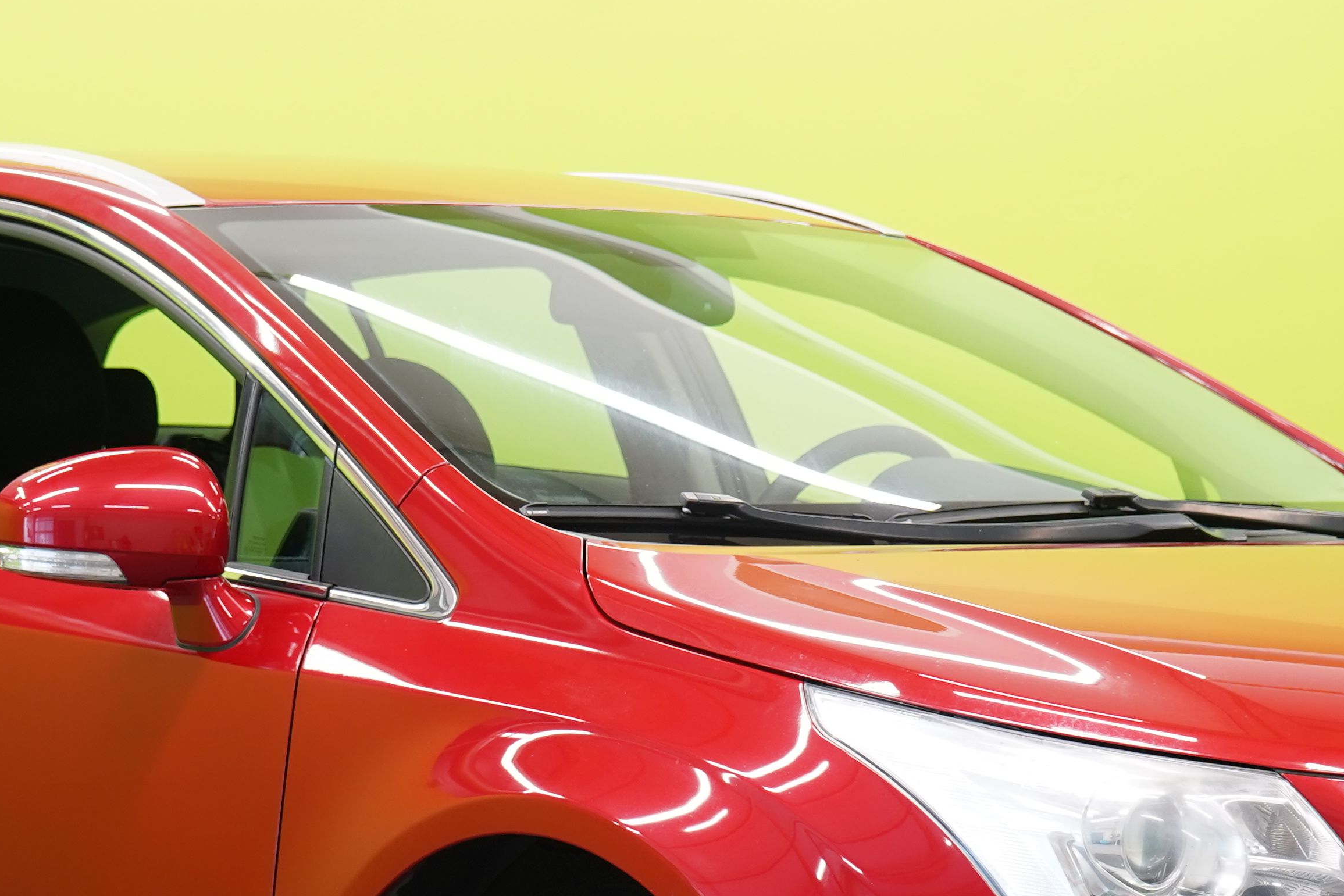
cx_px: 613
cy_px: 664
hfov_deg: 15.2
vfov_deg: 10.1
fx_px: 5040
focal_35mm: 135
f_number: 5
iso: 400
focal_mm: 52
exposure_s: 1/25
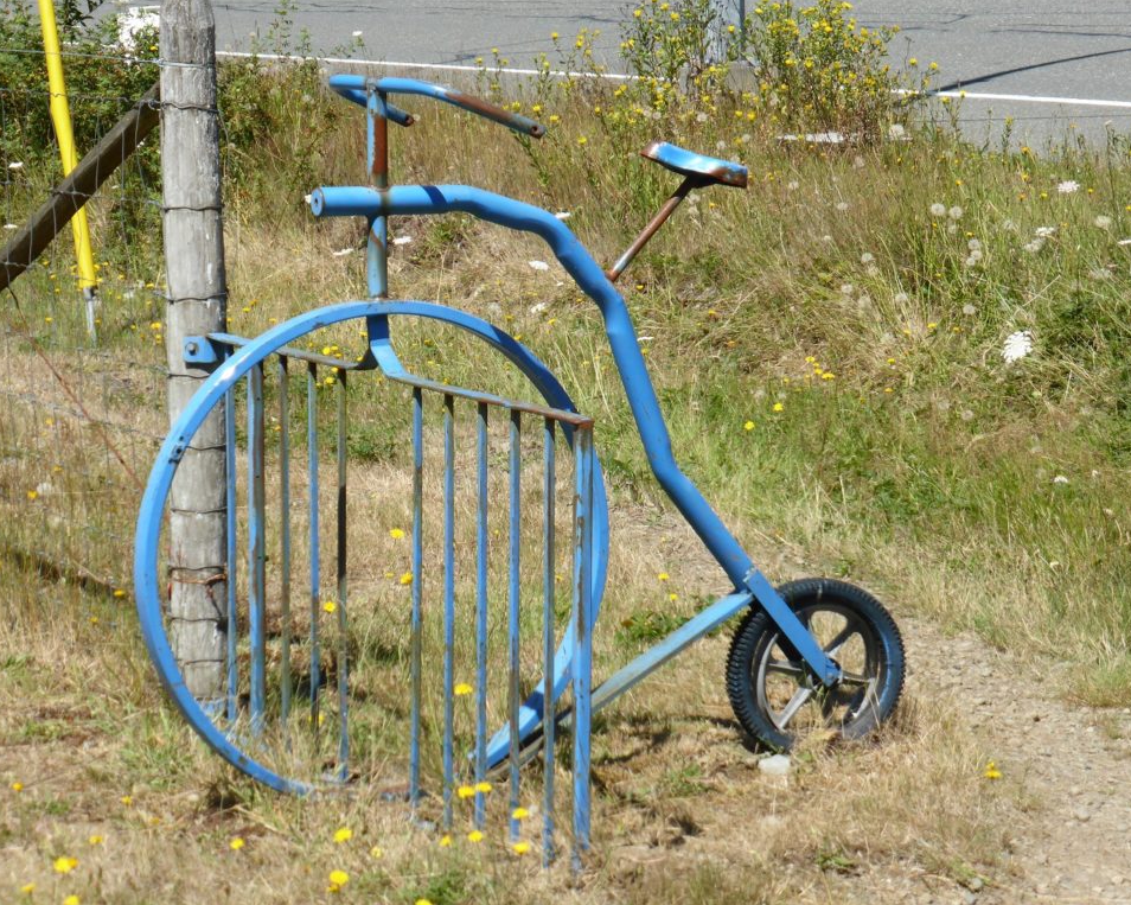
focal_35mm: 109
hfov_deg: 17.6
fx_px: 3648
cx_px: 538
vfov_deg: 14.1
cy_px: 451
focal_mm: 17.1
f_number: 5.3
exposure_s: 1/500
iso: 100
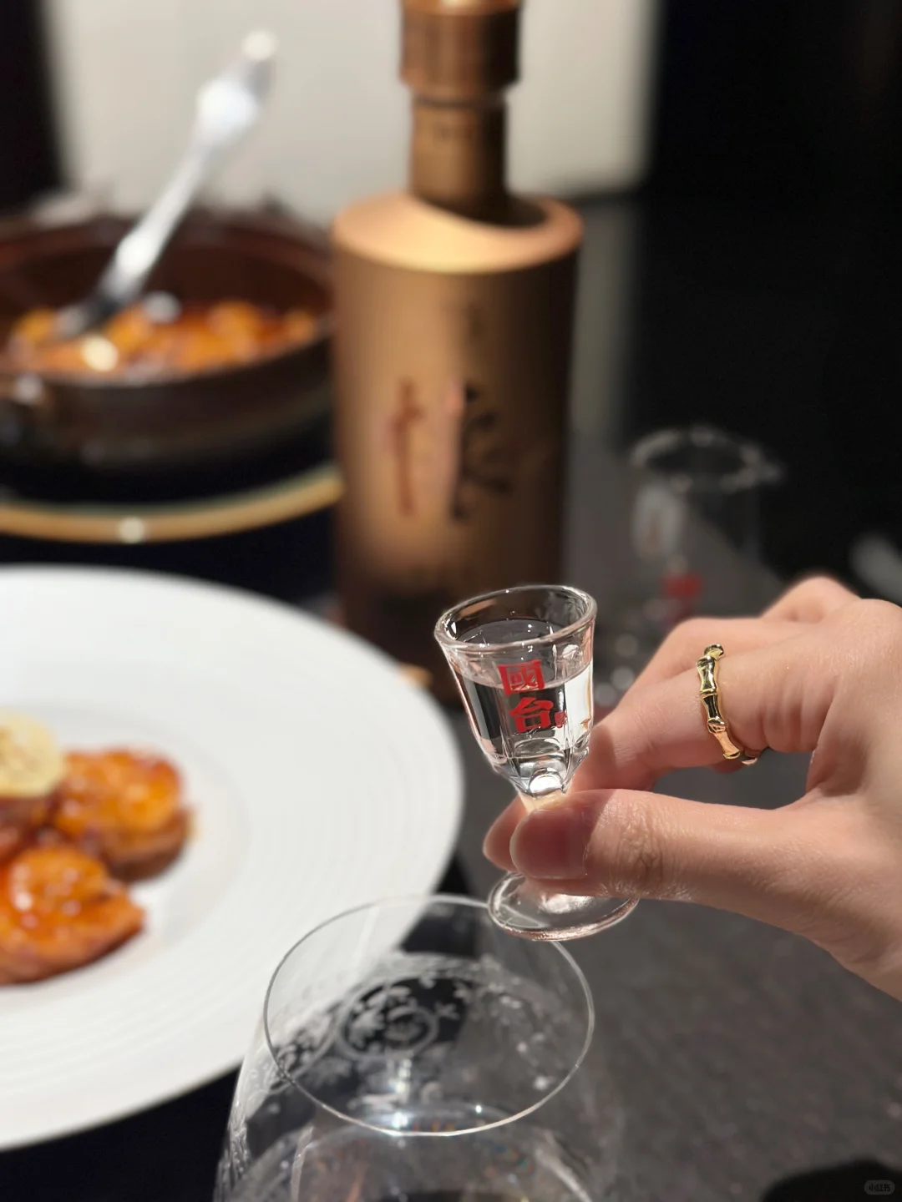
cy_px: 601
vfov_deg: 39.7
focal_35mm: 48
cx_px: 451
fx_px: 1668
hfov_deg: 30.3
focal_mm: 6.86
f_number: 1.78
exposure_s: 1/109
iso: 125
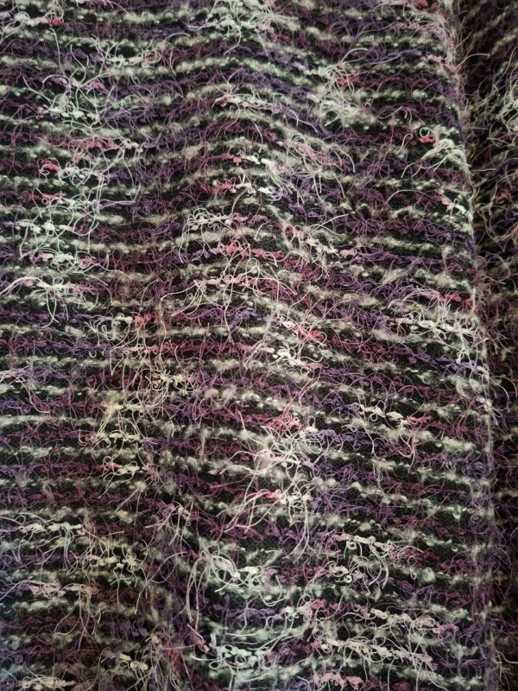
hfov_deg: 58.9
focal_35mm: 23
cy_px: 346
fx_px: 459
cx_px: 259
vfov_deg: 73.9
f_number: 1.8
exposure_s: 1/20
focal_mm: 5.54
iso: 1000
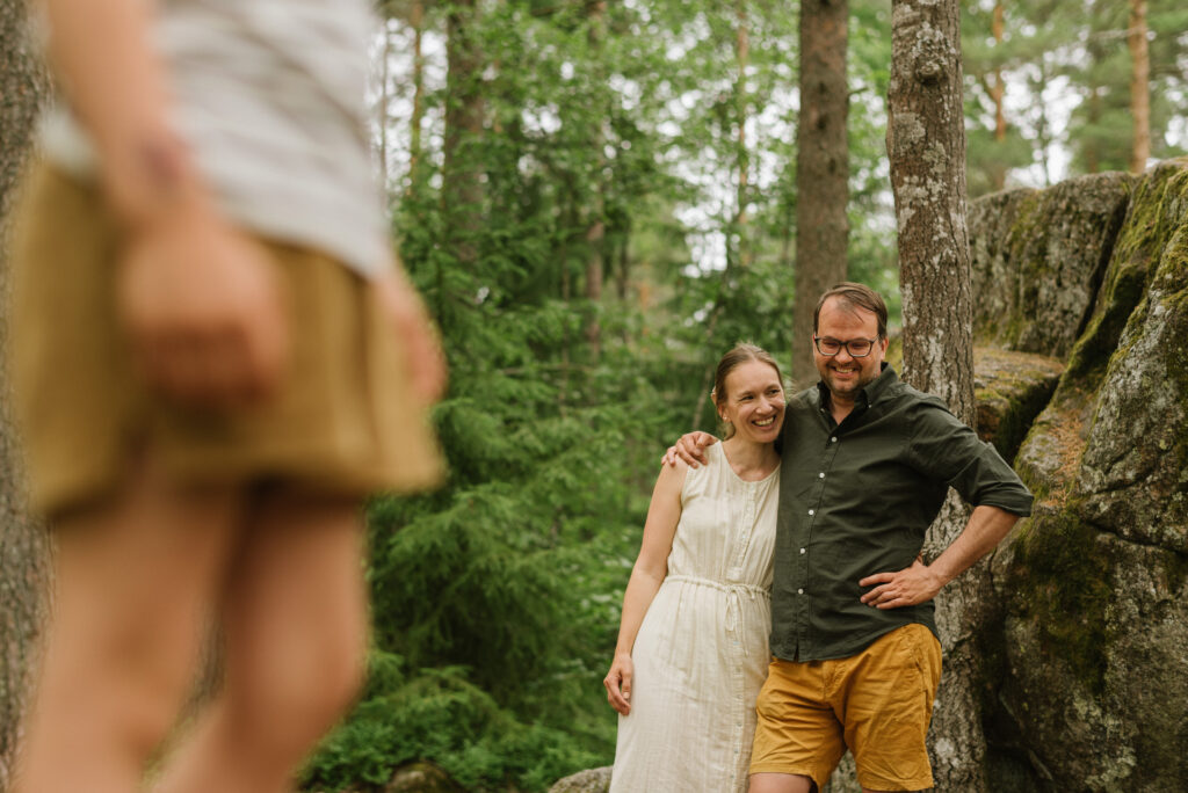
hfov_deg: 34.5
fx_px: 1915
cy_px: 396
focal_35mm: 58
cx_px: 594
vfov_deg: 23.4
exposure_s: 1/640
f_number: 2.2
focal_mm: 58
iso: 320
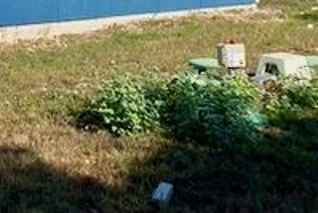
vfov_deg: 14.5
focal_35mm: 87
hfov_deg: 20.1
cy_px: -120
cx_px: -161
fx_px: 769
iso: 32
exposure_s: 1/3984
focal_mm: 4.25
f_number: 1.8
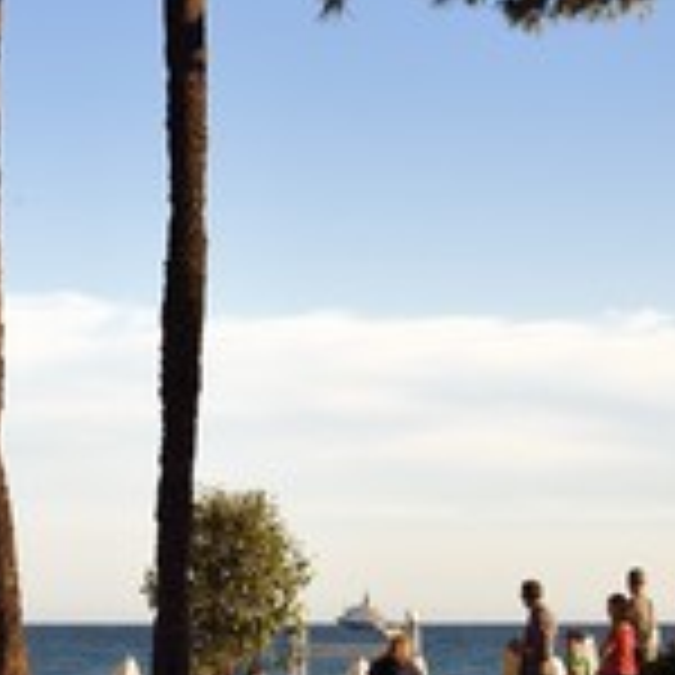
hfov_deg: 13.1
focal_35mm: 133
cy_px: 189
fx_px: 2934
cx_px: 160
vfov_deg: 13.1
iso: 200
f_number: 11
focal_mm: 56
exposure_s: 1/250
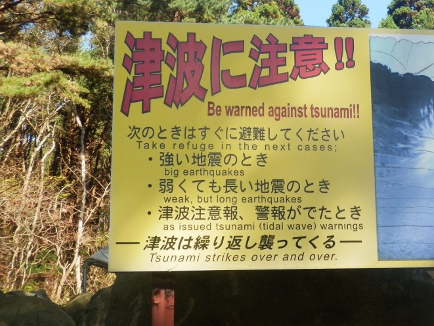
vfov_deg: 18.7
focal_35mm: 79
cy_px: 144
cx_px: 333
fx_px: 991
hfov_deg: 24.4
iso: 80
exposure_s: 1/200
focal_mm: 9.1
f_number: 4.4
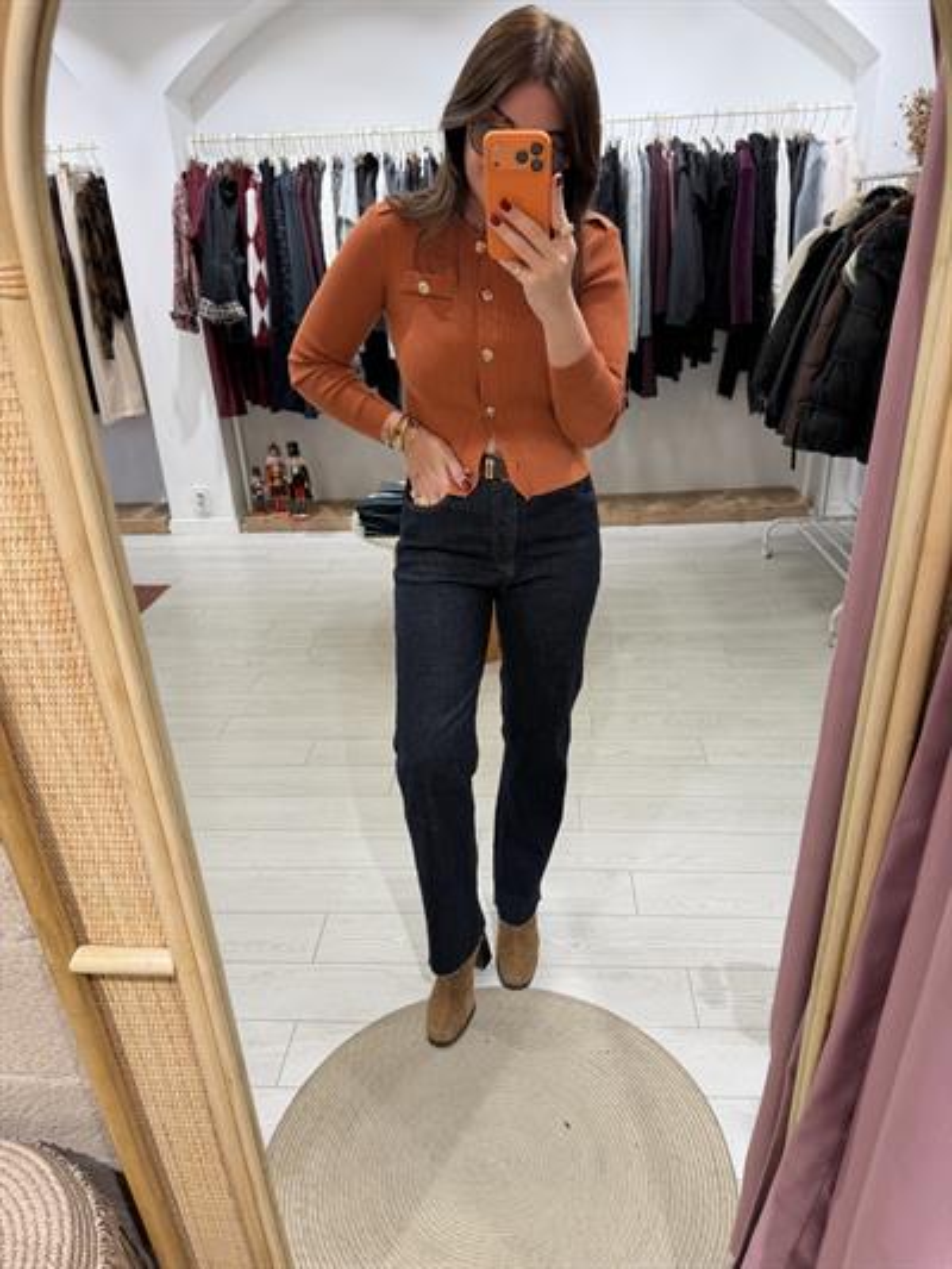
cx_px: 476
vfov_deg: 71.6
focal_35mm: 24
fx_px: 880
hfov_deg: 56.8
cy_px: 634
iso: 64
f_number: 1.78
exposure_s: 1/148
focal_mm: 6.76
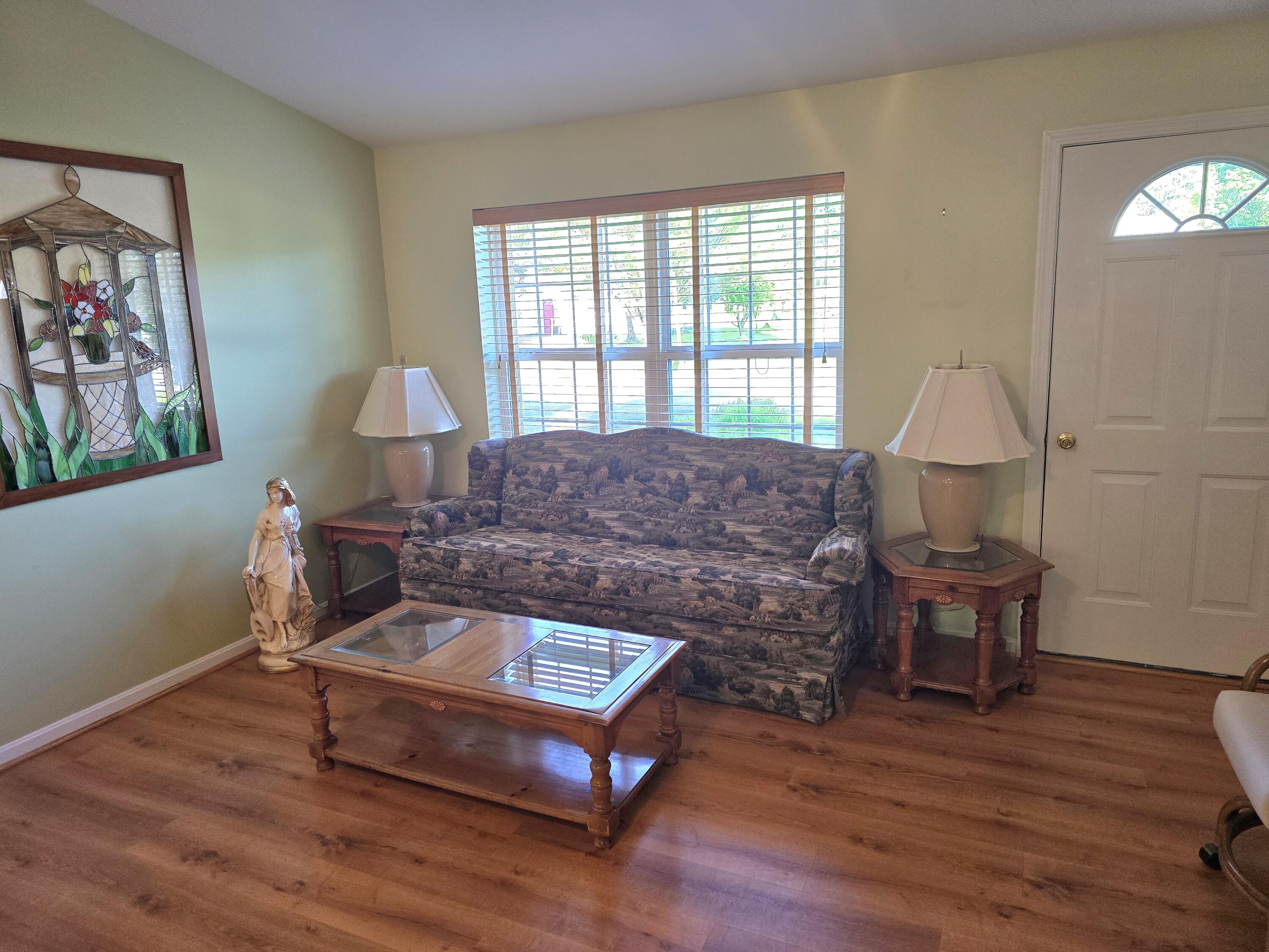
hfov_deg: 73.9
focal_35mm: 23
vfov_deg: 58.9
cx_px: 634
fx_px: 843
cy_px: 476
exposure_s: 1/120
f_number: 1.7
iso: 250
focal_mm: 6.3
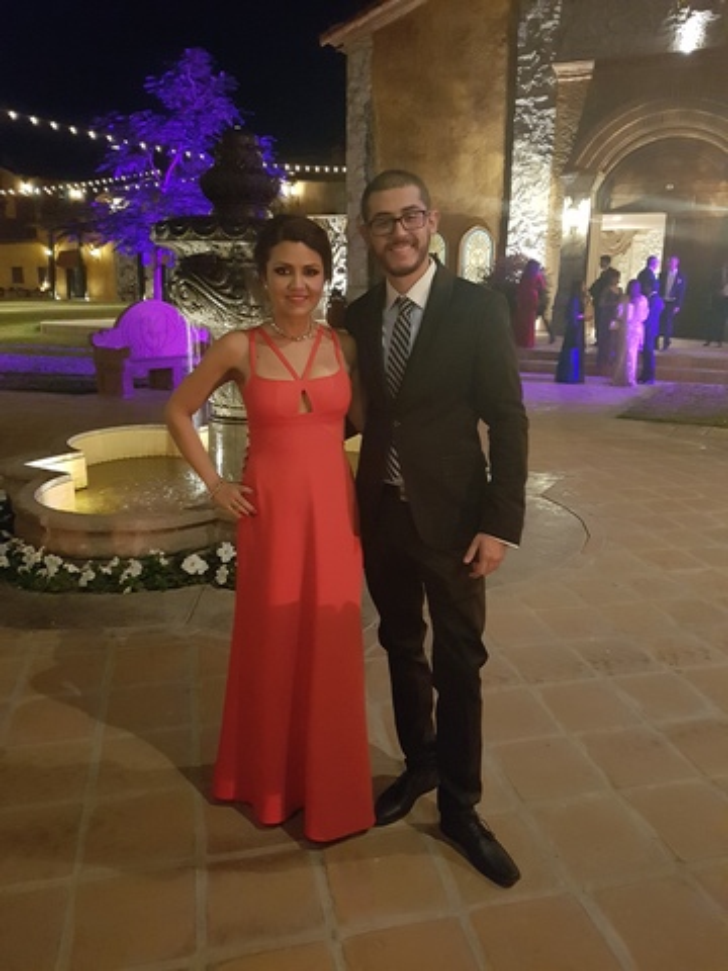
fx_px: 729
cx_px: 364
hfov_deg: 53.1
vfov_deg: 67.3
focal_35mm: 26
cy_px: 486
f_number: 1.7
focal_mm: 4.2
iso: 1000
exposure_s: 1/10
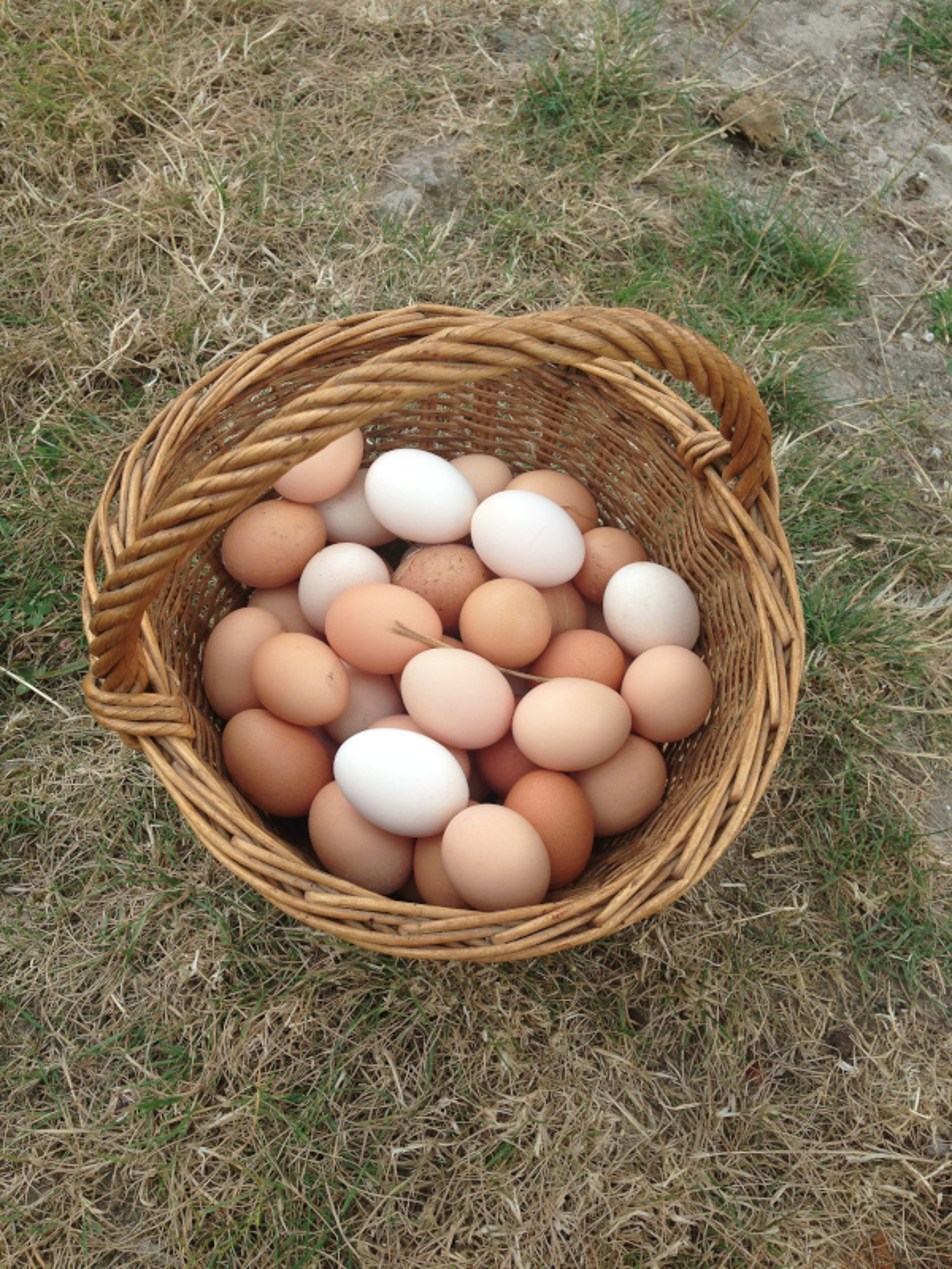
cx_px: 476
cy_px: 634
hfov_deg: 42.9
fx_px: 1210
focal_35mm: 33
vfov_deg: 55.4
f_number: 2.4
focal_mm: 4.12
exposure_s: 1/290
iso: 50
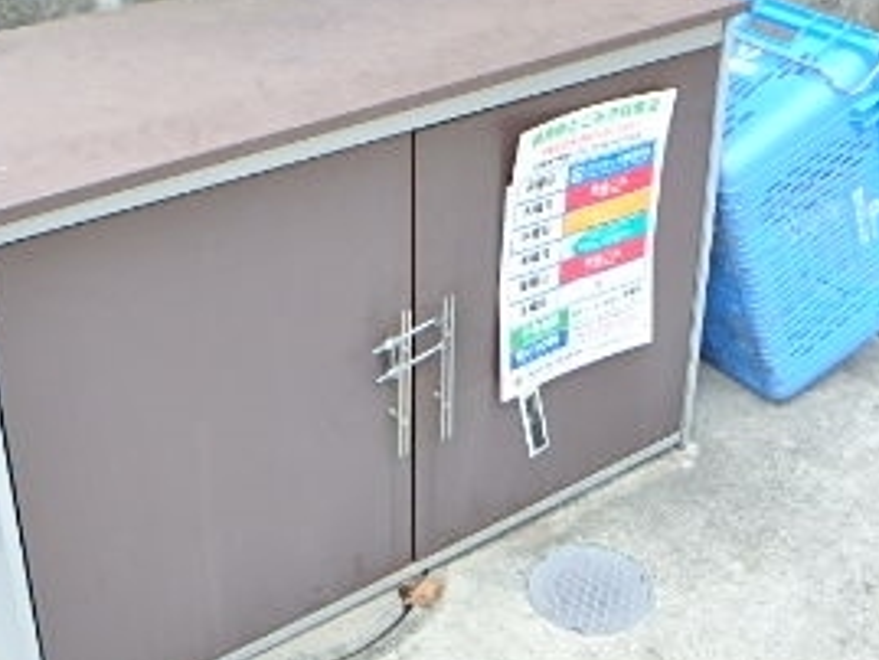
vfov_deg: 28.5
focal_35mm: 50
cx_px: 373
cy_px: 134
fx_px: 1270
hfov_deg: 38.1
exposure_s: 1/160
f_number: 3.5
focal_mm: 3.7
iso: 125
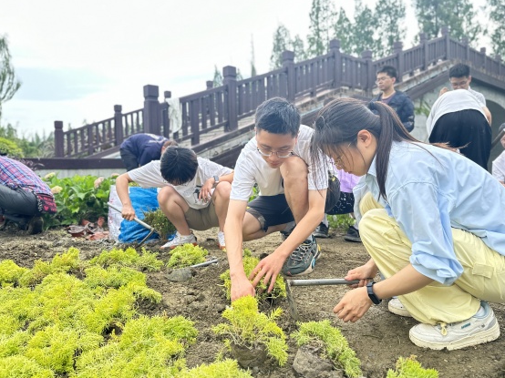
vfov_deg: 53.0
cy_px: 179
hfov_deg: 67.3
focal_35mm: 26
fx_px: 379
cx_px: 268
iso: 80
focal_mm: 6.86
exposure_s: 1/864
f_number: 1.78
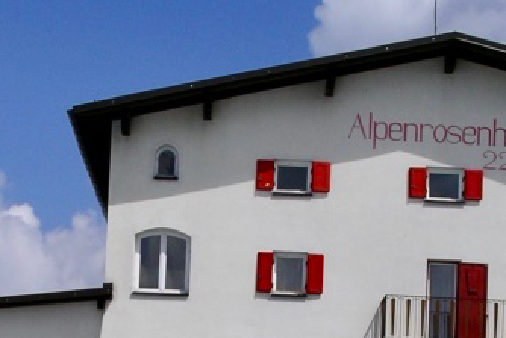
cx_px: 129
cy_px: 440
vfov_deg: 11.3
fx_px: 1659
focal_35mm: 118
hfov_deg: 17.2
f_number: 6.5
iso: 64
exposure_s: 1/800
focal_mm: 7.8
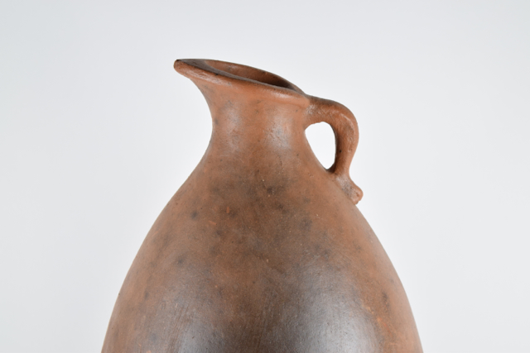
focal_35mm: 82
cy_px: 176
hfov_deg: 24.6
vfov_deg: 16.6
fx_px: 1215
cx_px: 265
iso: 400
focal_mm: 55
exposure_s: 1/125
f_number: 6.3
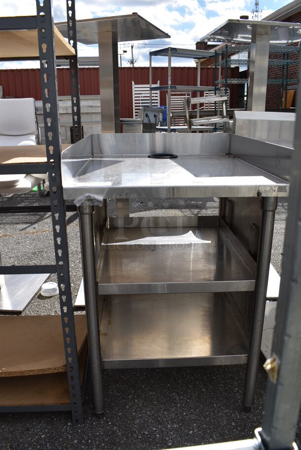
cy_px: 225
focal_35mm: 30
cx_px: 150
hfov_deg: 43.7
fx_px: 376
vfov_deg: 61.9
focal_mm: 20
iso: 100
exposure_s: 1/250
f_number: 8
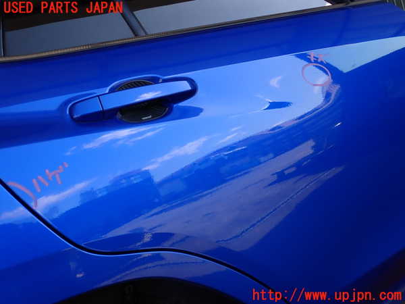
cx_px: 202
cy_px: 152
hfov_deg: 60.0
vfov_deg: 46.8
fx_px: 351
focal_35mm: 30
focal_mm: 5.4
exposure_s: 1/250
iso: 100
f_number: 3.2
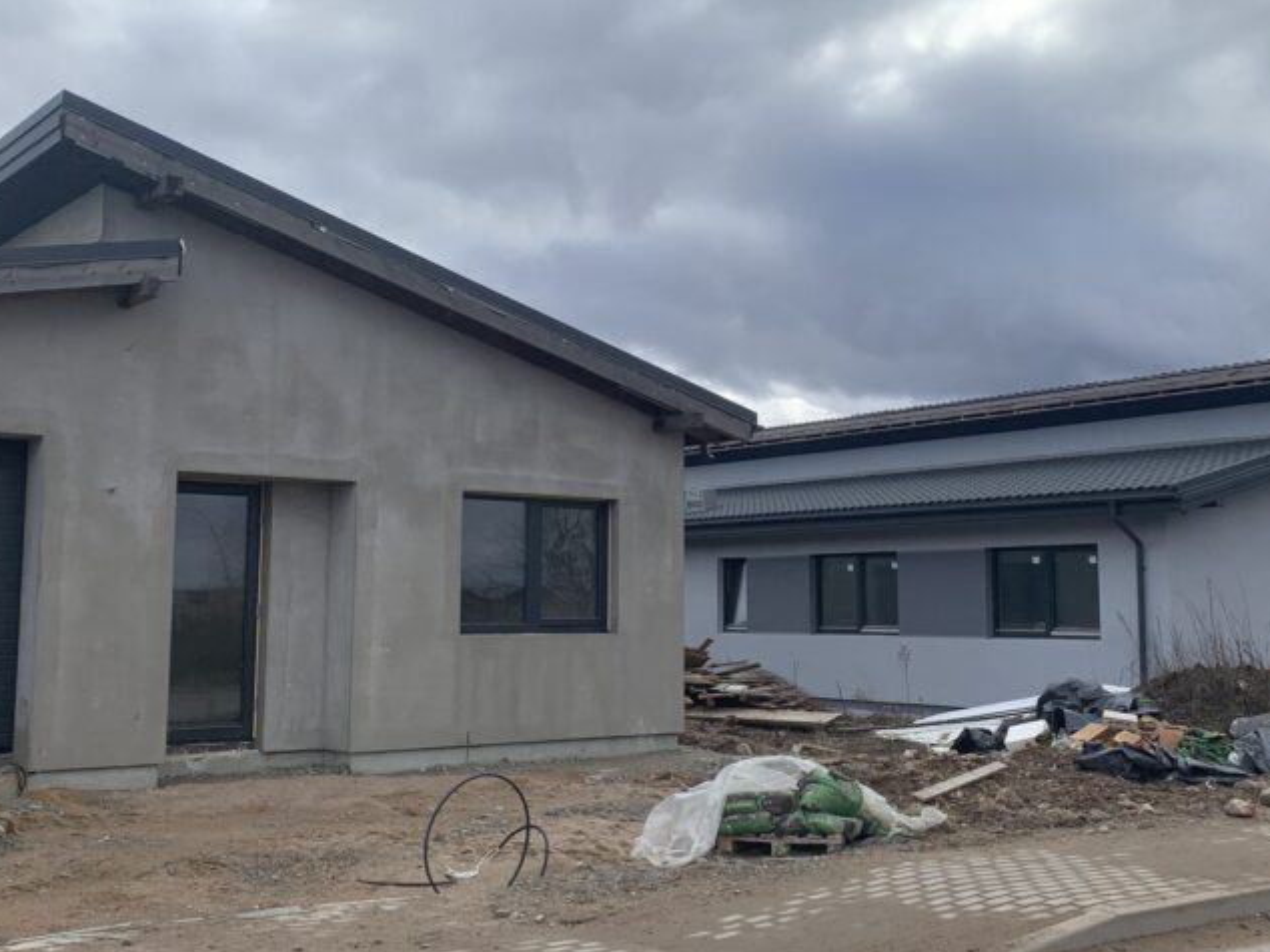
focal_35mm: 42
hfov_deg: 44.8
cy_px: 475
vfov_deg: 34.3
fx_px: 1540
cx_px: 659
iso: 25
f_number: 1.8
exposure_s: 1/1350
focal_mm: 4.25
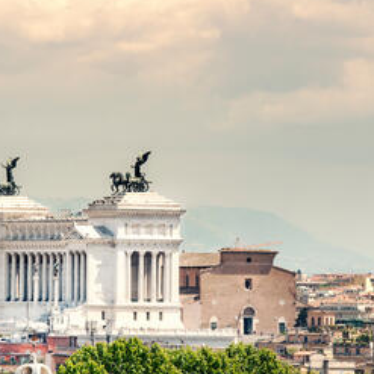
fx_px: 6051
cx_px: 114
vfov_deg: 3.5
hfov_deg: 3.5
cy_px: 184
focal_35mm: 495
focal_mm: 200
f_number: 11
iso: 250
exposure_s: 1/400
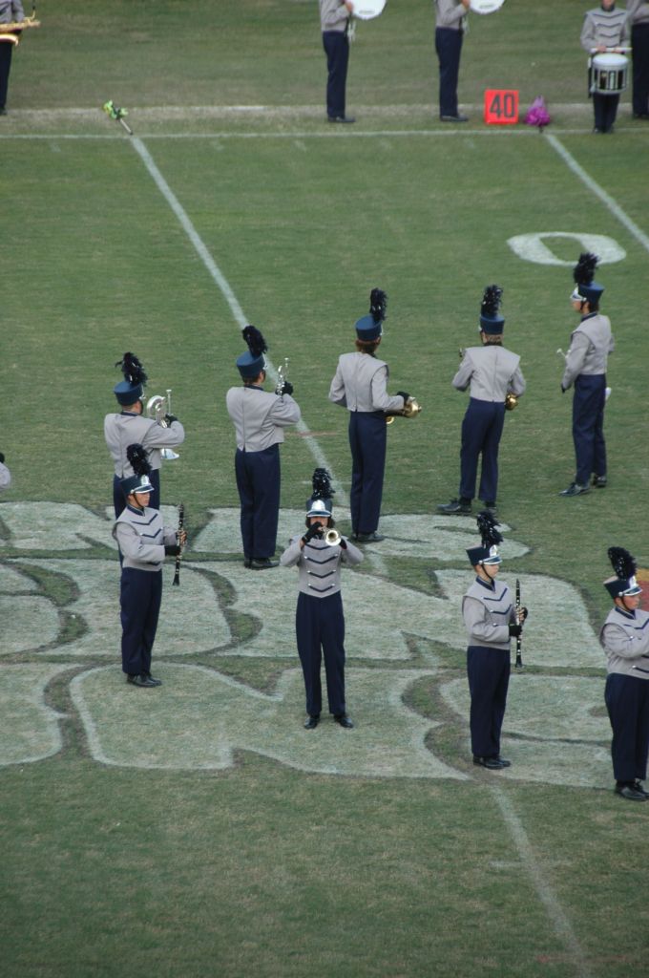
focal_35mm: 300
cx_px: 324
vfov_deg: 6.9
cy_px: 489
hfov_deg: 4.6
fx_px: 8134
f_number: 5.6
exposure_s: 1/200
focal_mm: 200
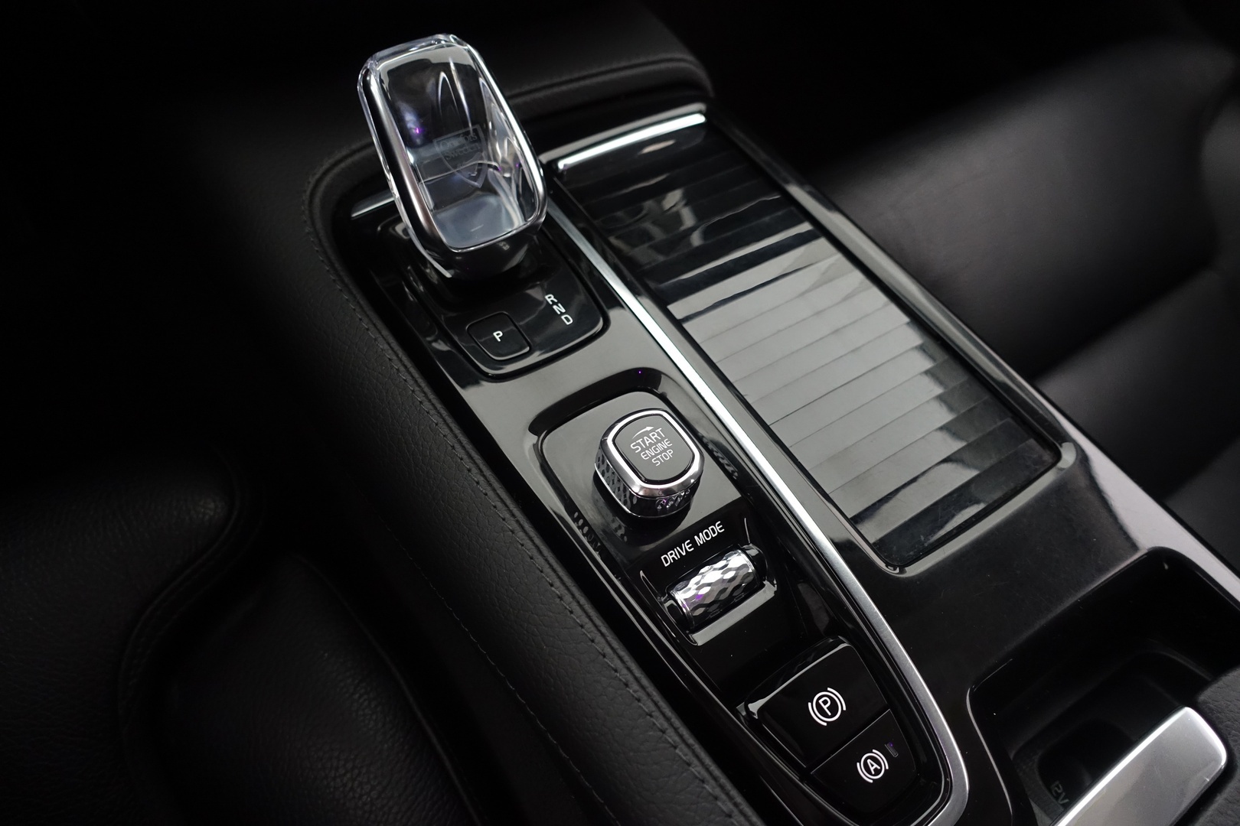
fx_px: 827
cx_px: 620
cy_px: 413
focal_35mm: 24
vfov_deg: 53.1
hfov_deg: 73.7
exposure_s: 1/40
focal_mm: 8.8
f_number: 2.5
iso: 1000
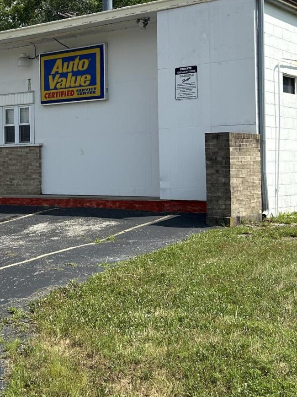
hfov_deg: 23.8
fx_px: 687
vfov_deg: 32.1
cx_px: 31
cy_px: 152
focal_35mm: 60
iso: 50
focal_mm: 5.7
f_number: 1.5
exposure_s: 1/4630
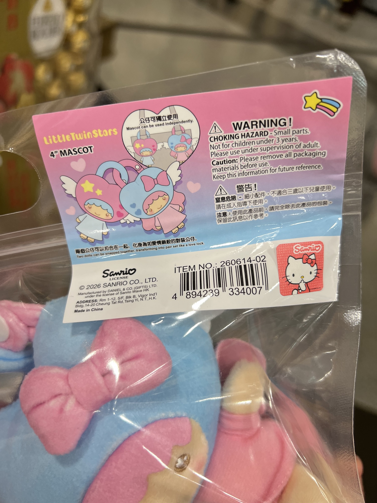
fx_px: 378
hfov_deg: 53.1
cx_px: 188
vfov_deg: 67.3
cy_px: 252
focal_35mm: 26
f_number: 1.5
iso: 100
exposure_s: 1/100
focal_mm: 5.7
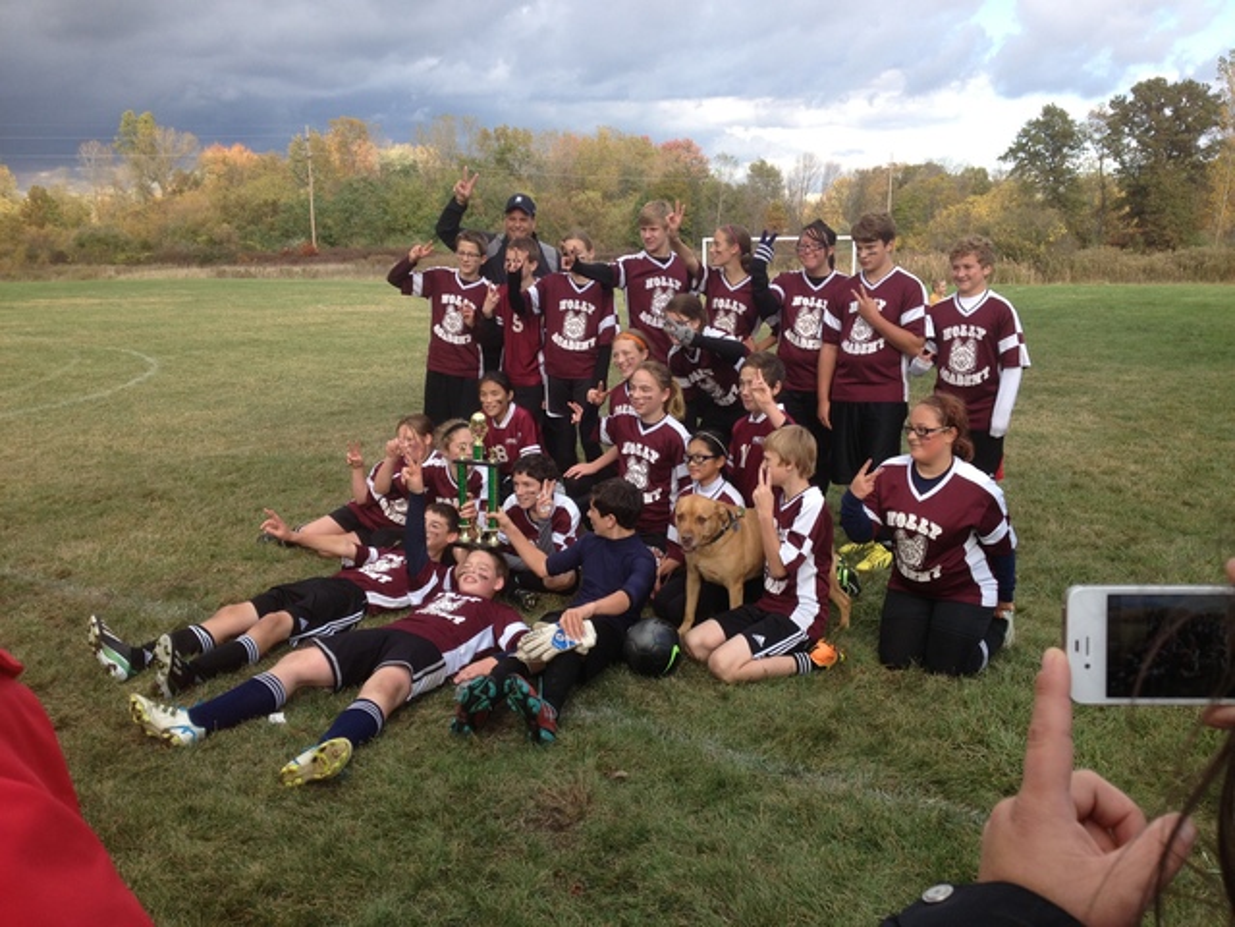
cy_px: 464
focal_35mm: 35
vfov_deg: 40.7
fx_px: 1249
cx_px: 618
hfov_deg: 52.6
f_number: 2.4
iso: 50
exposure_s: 1/464
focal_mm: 4.28
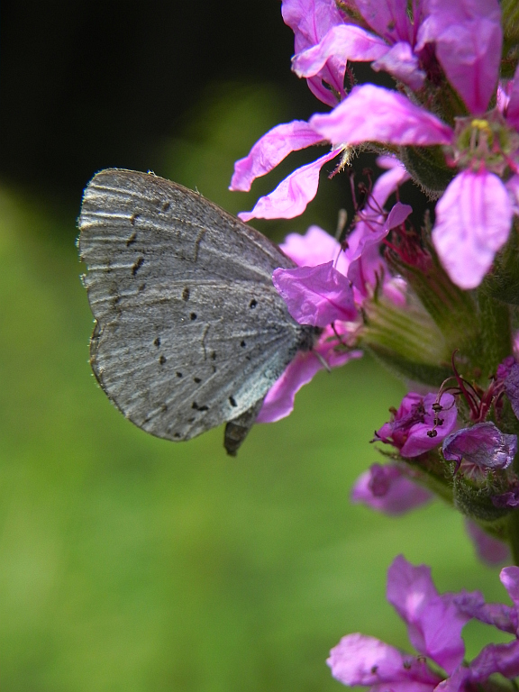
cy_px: 346
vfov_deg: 18.7
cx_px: 260
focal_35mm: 105
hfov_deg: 14.1
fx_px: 2099
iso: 160
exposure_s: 1/565
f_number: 4
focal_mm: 18.8
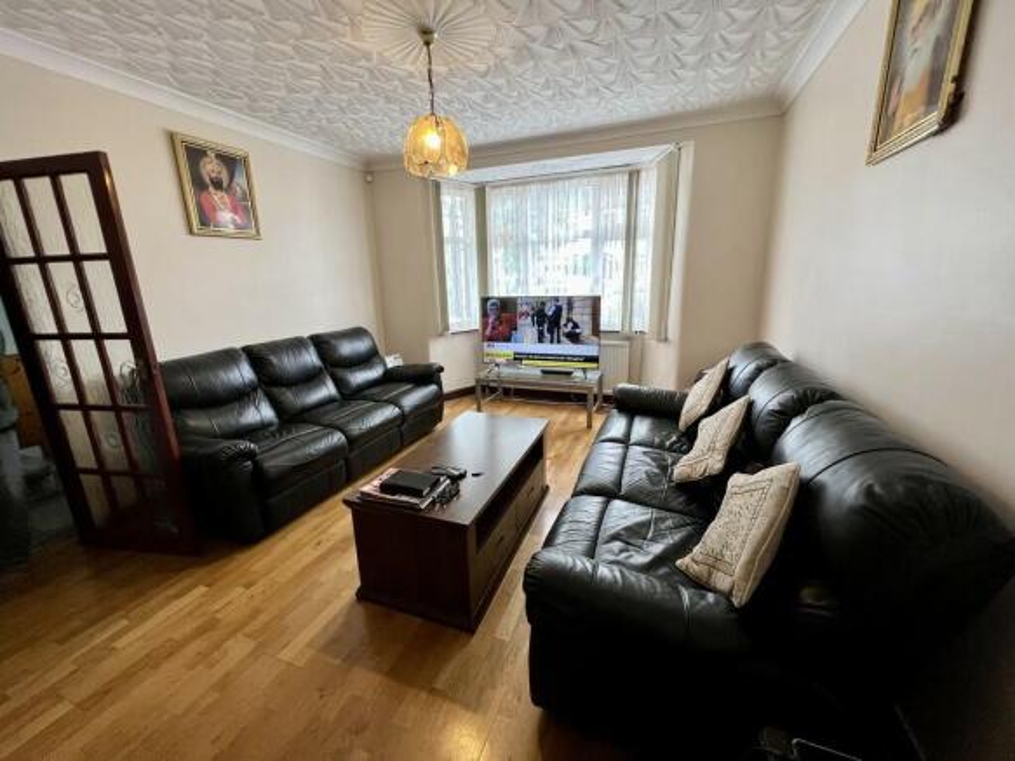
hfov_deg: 106.2
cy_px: 380
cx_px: 508
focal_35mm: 13
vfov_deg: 89.9
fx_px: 381
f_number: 1.8
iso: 200
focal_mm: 1.57
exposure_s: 1/100
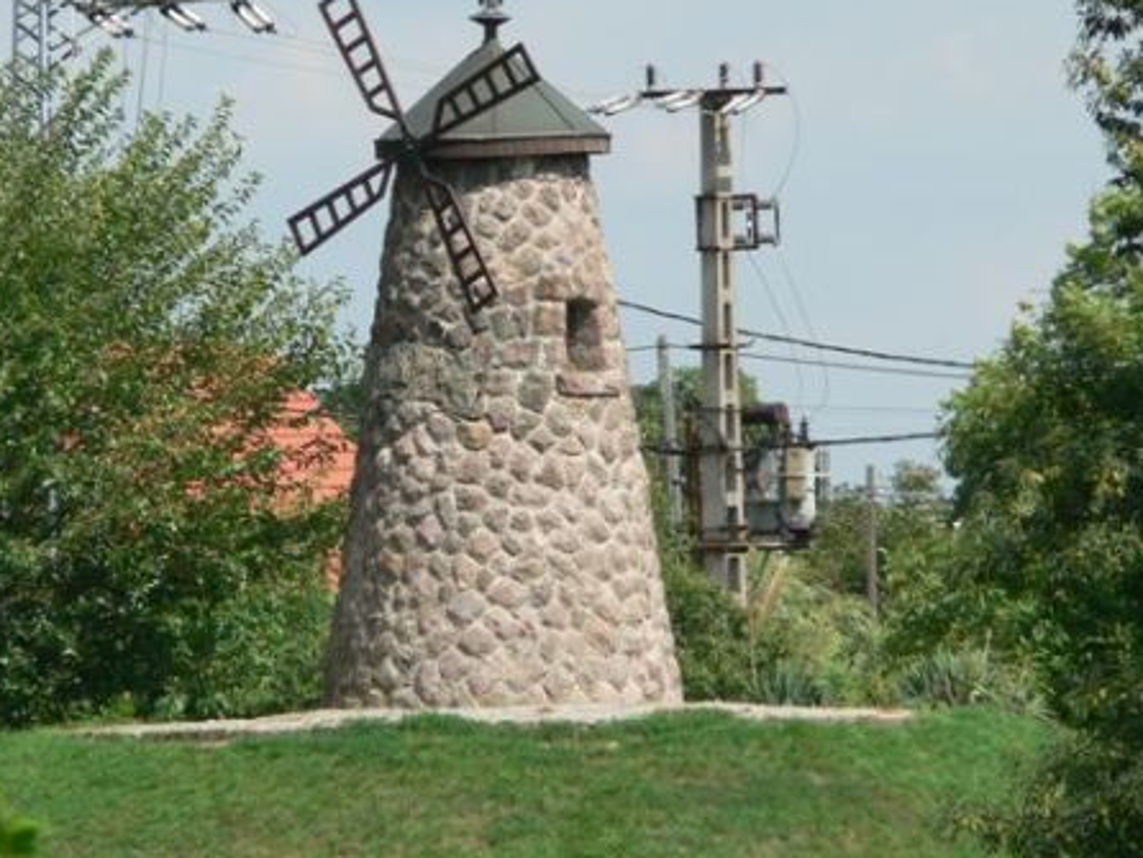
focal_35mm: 576
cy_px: 384
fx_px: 19029
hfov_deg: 3.4
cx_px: 527
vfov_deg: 2.6
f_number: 5
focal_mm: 72
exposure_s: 1/320
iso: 80
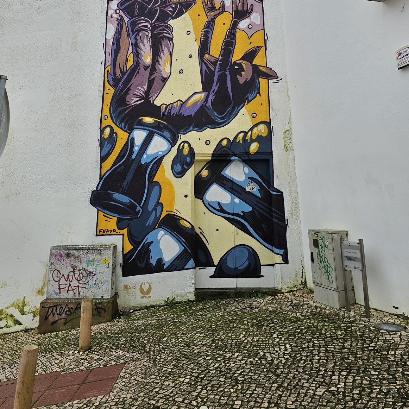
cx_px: 204
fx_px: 374
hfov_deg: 57.3
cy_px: 129
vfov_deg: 55.8
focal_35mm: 28
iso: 20
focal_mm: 6.3
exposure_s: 1/395
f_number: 1.7
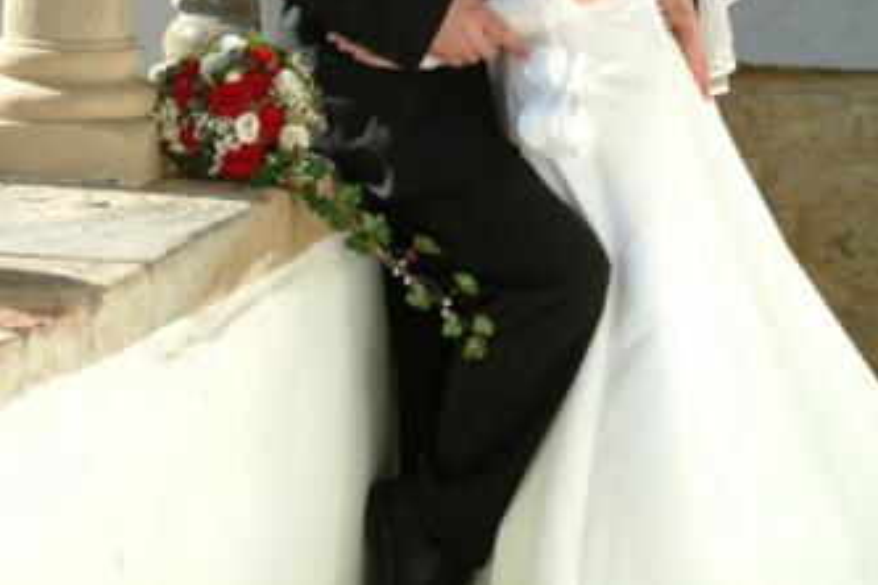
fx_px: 3634
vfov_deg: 9.1
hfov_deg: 13.8
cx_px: 439
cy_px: -69
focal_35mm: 149
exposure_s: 1/125
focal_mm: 66
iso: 100
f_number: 5.6
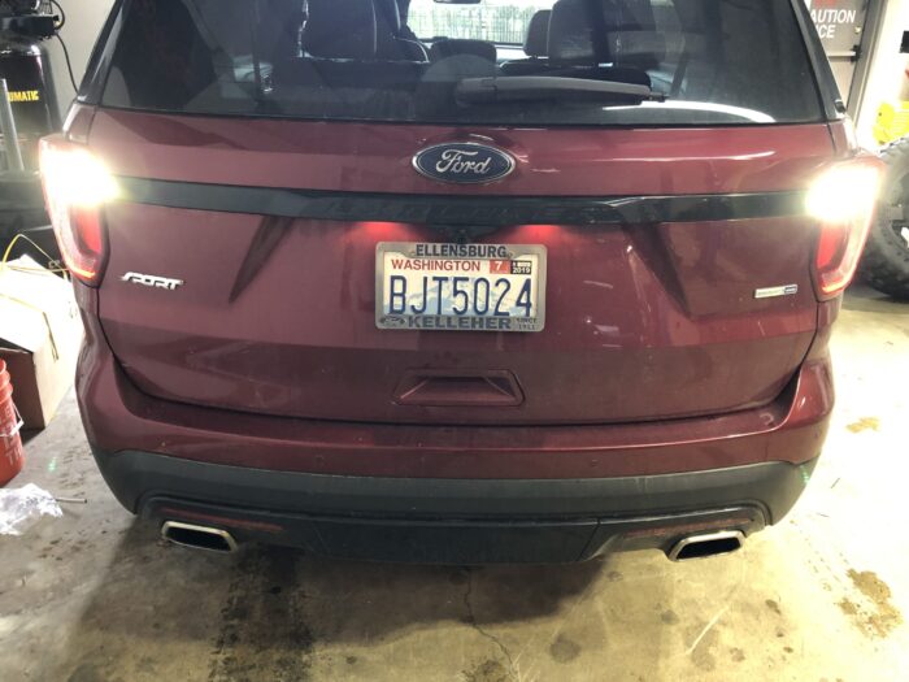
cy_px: 341
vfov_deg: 49.7
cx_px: 454
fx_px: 735
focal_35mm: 28
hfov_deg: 63.4
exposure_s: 1/11
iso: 100
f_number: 1.8
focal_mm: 3.99
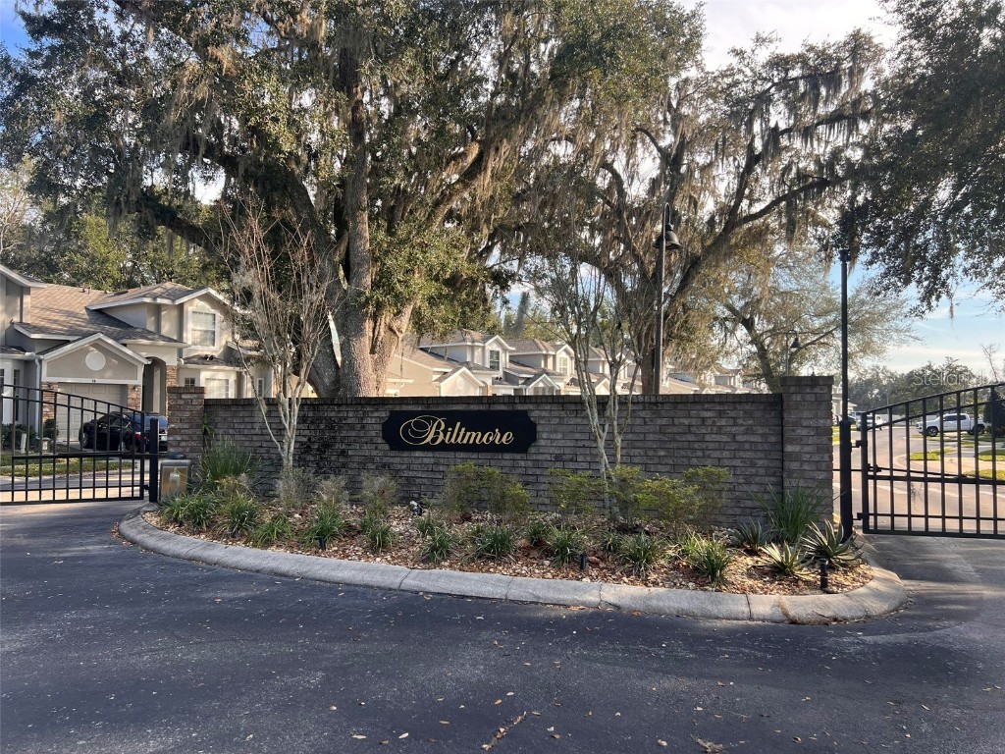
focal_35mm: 26
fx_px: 755
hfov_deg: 67.3
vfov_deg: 53.1
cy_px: 377
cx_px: 502
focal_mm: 5.7
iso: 50
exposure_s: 1/621
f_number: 1.5
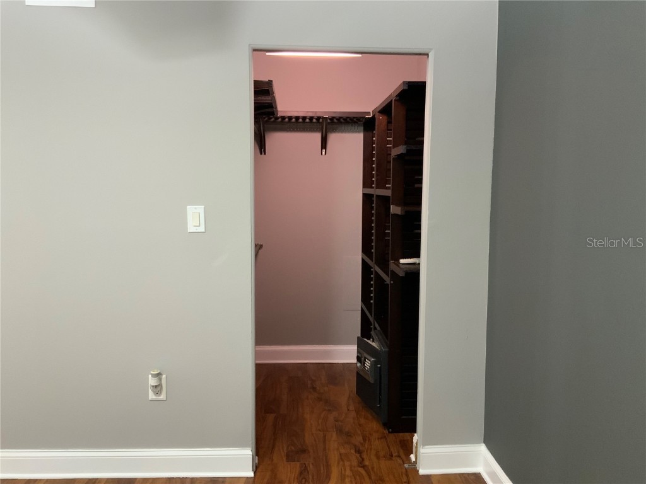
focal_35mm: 29
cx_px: 323
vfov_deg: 48.2
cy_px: 242
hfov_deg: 61.7
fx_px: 541
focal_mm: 3
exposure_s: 1/30
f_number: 1.8
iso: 250
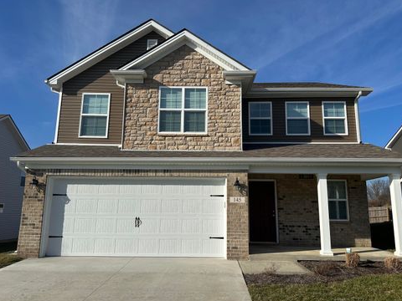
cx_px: 208
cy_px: 156
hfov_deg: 69.4
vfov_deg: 54.9
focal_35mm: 25
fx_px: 290
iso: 80
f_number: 1.78
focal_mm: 6.86
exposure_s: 1/6623
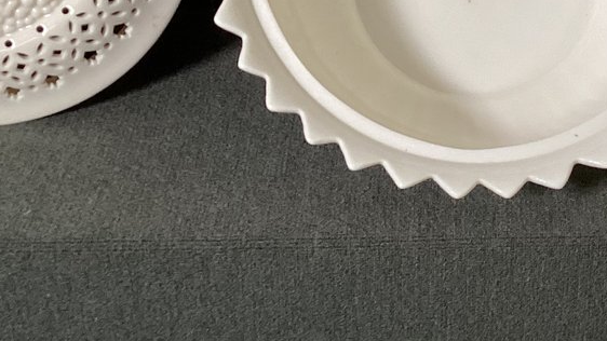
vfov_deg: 13.2
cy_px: 22
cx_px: 515
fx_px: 1465
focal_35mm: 91
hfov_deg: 23.0
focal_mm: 3.3
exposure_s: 1/60
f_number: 2.4
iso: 160
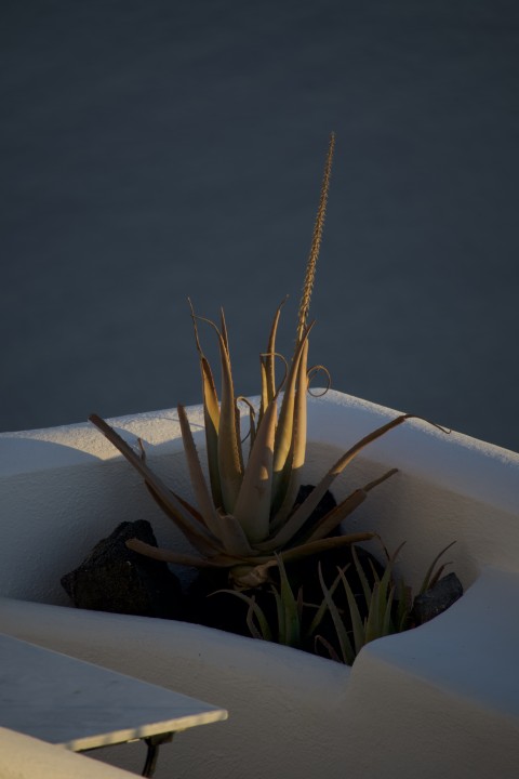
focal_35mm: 375
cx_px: 260
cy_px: 390
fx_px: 8109
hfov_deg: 3.7
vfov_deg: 5.5
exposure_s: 1/100
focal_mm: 250
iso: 100
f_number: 6.3
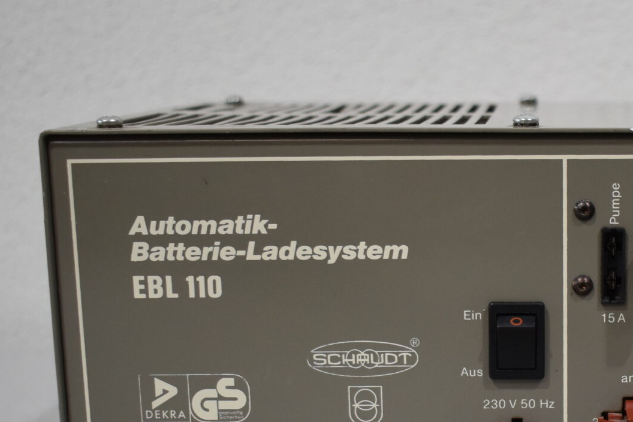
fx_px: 1407
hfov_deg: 24.7
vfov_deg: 16.9
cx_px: 560
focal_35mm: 80
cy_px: 364
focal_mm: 22
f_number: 3.8
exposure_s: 1/250
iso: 560
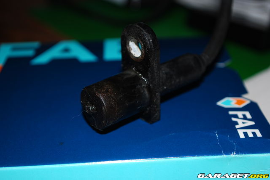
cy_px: 90
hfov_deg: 29.8
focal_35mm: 68
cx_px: 135
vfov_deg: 20.2
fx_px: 507
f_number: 5.3
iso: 100
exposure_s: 1/125
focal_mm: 45
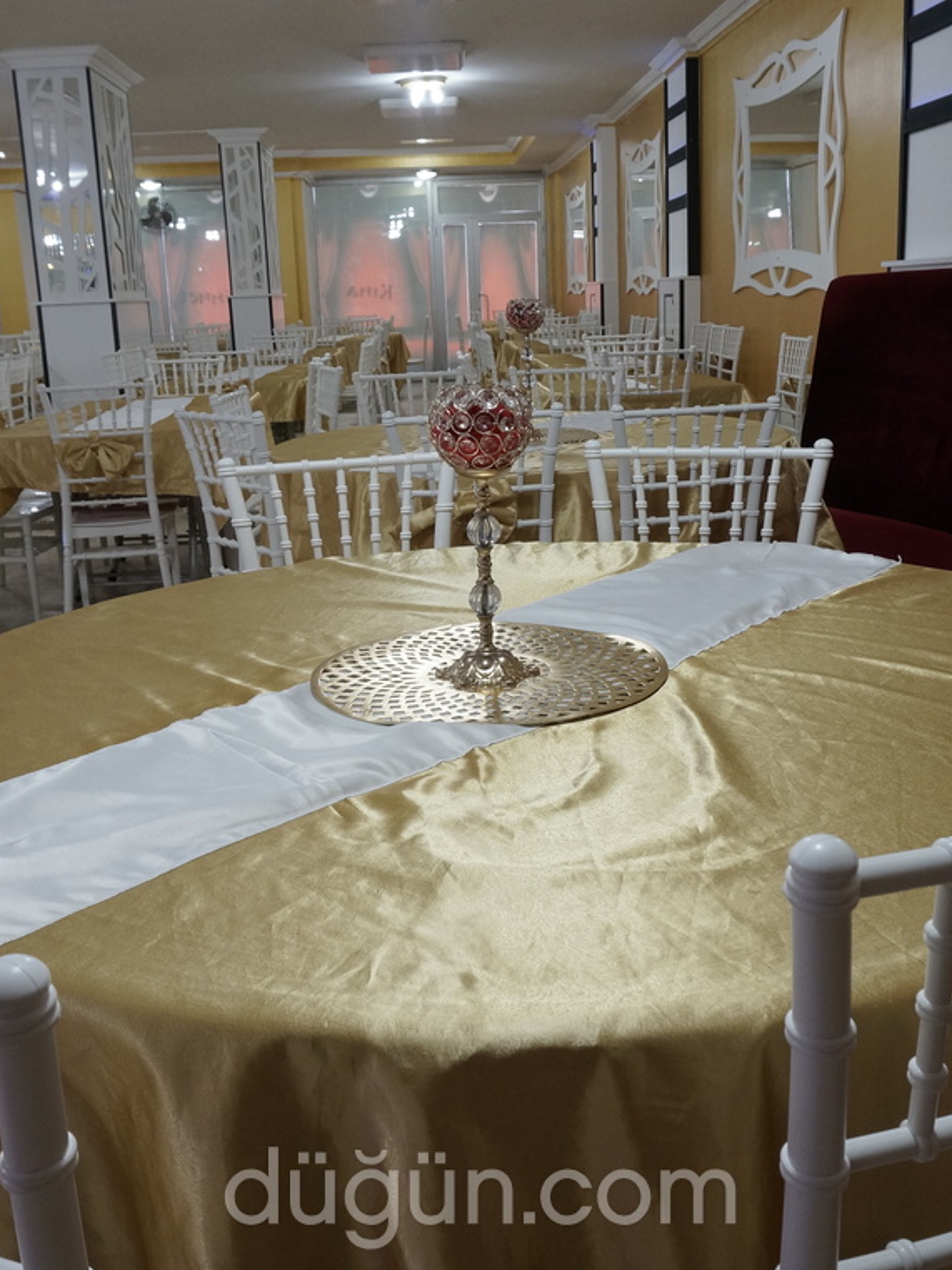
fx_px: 1283
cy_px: 631
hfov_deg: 40.7
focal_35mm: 35
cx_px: 480
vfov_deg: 52.6
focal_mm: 16
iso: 800
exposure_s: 1/25
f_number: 8
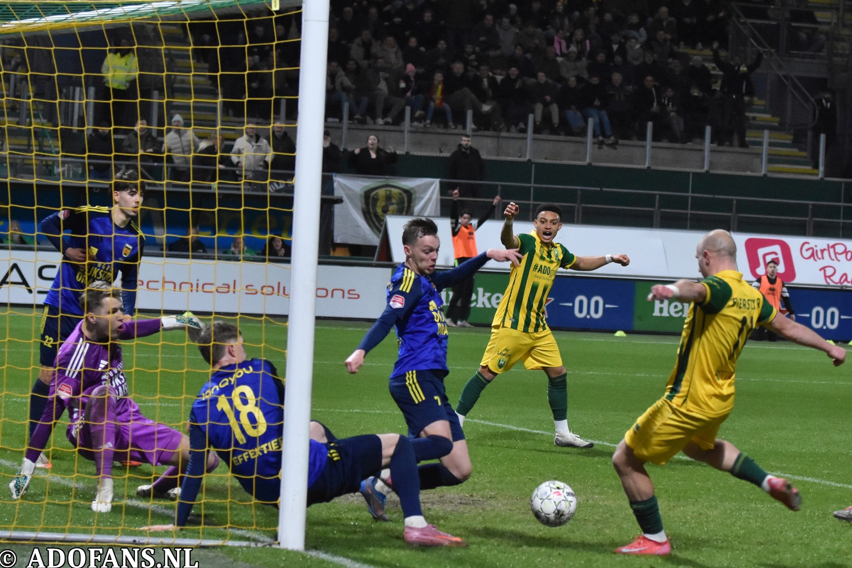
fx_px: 2508
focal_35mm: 106
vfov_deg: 12.9
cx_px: 423
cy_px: 283
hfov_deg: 19.3
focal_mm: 70
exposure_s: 1/640
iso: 2500
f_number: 2.8
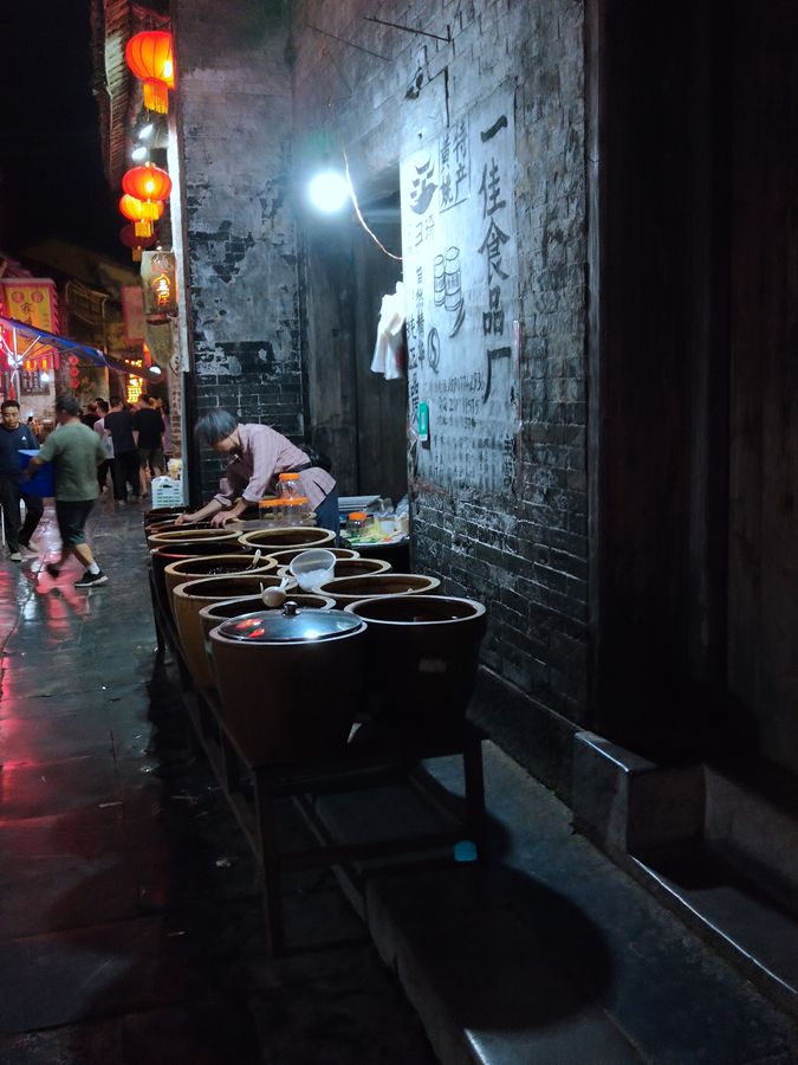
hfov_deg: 36.0
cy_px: 532
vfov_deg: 46.8
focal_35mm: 40
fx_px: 1229
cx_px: 399
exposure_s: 1/33.3
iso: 408
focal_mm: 3.95
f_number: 1.8
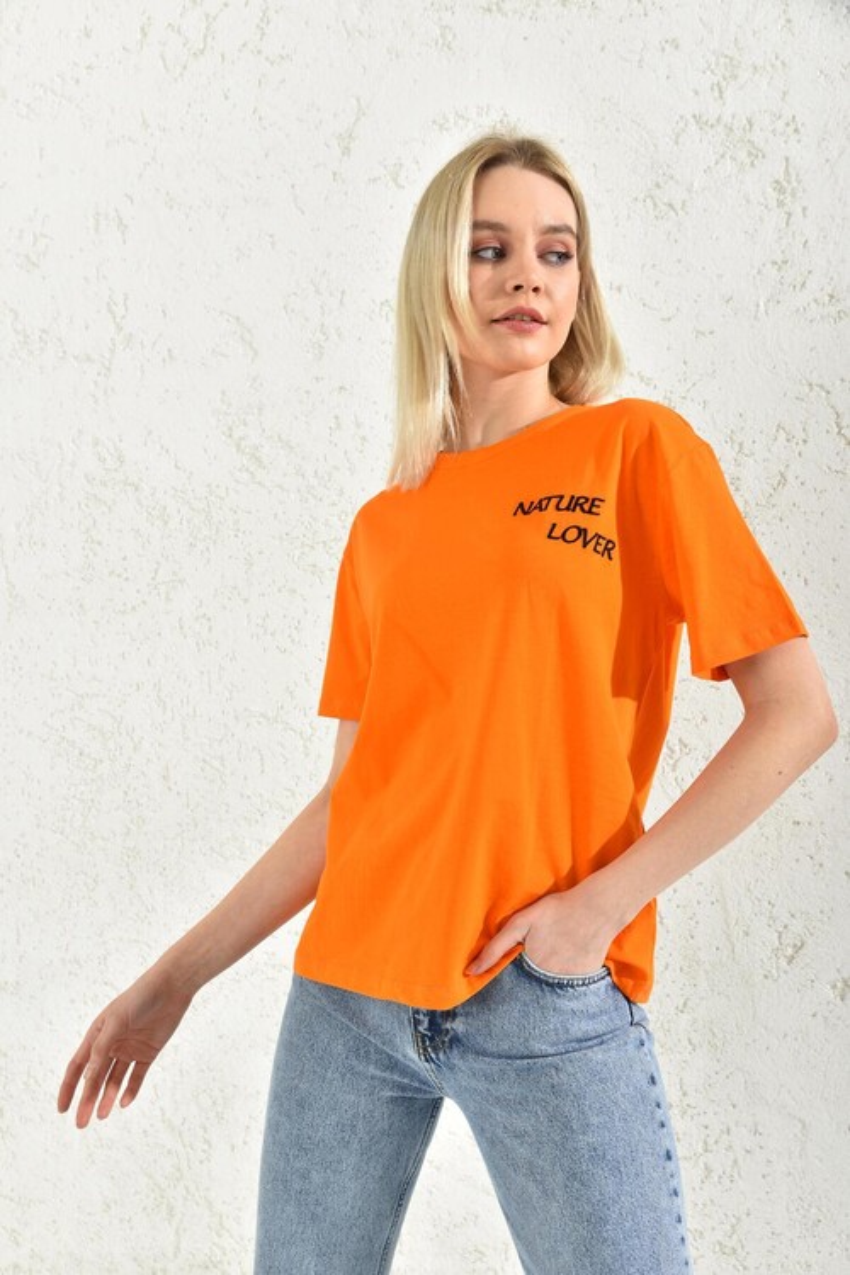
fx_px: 1346
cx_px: 425
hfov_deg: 35.1
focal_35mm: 38
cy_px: 638
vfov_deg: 50.7
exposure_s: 1/160
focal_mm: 38
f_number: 7.1
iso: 100
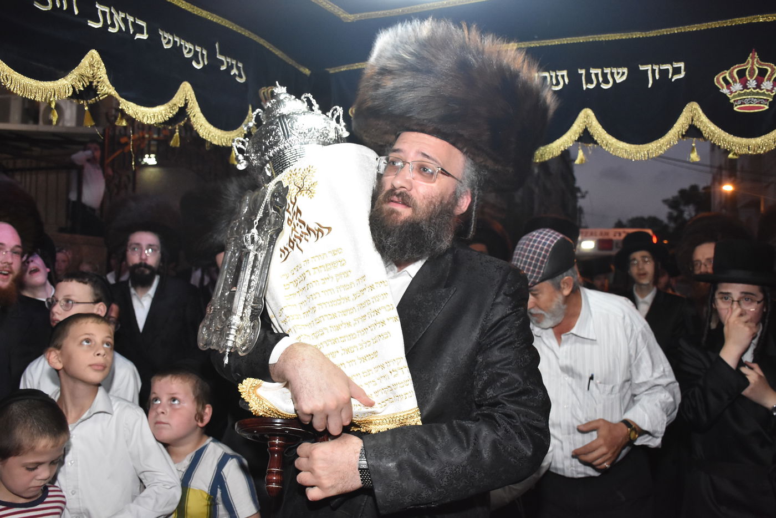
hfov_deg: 61.9
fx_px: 647
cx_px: 388
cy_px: 259
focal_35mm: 30
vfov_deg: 43.6
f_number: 5.6
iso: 2000
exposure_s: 1/100
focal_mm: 20
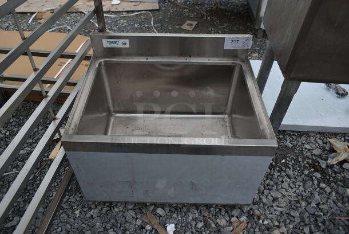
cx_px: 174
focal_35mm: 27
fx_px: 262
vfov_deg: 48.0
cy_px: 117
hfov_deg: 67.3
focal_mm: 18
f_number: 6.3
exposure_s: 1/30
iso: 100
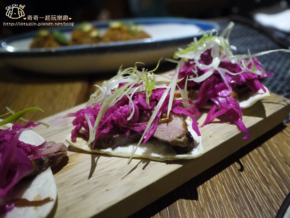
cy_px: 109
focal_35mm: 28
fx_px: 235
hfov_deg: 63.4
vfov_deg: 49.7
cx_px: 145
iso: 800
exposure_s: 1/50
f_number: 2.5
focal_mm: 14
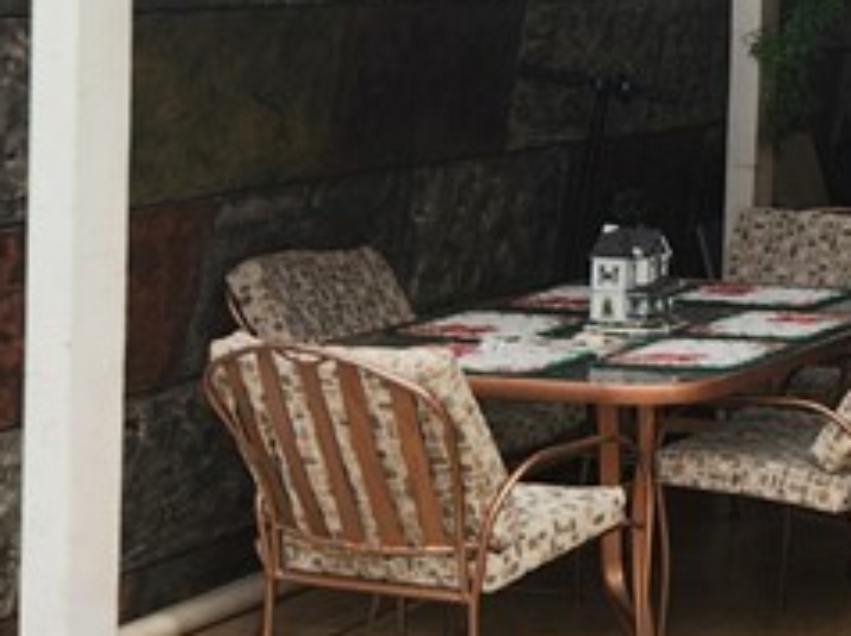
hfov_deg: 17.5
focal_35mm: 99
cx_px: 1330
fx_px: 2431
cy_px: 93
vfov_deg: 14.8
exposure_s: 1/629
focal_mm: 5.4
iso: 20
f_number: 1.8
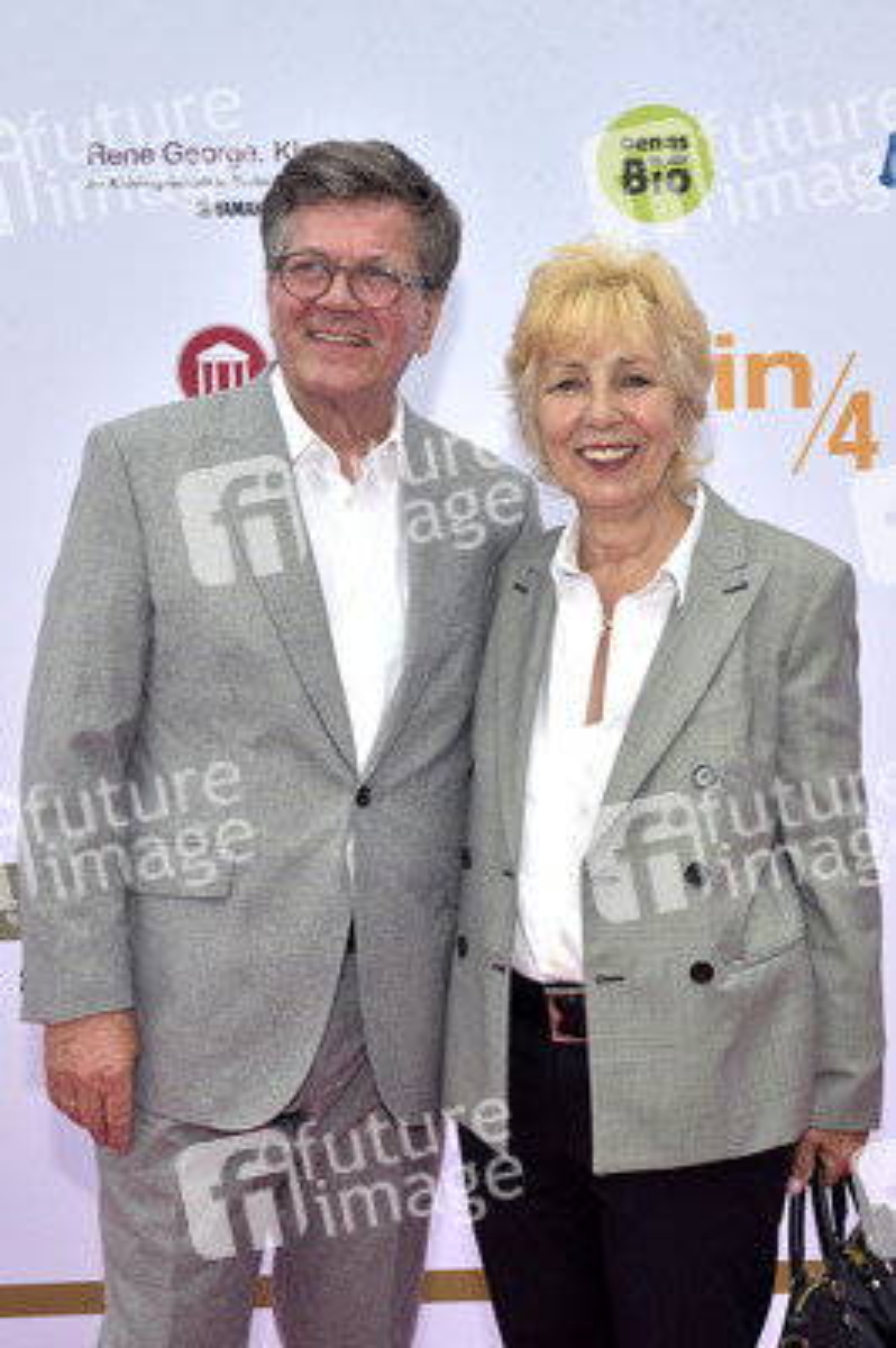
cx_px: 448
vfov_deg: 50.7
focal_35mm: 38
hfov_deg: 35.0
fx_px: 1421
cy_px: 674
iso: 400
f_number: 13
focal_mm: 38
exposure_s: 1/200
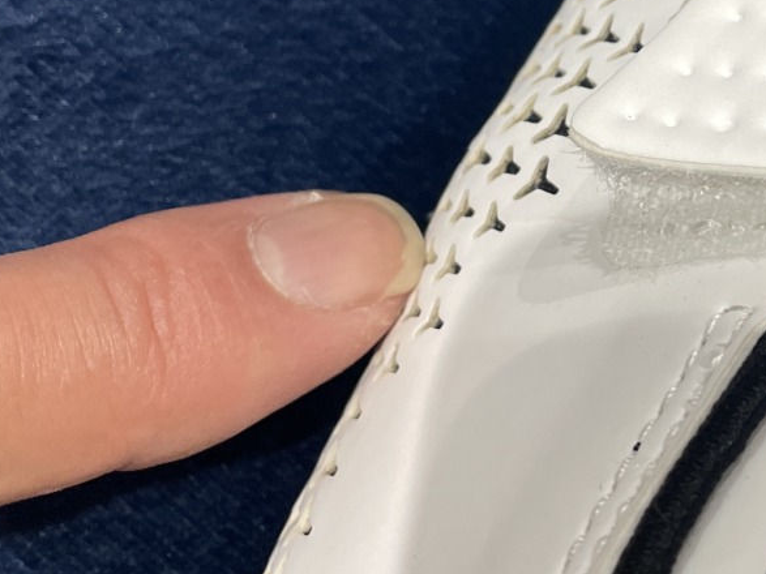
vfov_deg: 17.0
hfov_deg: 22.2
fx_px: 1881
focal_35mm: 85
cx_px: 763
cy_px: 22
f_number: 1.6
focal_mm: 4.2
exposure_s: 1/100
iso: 100
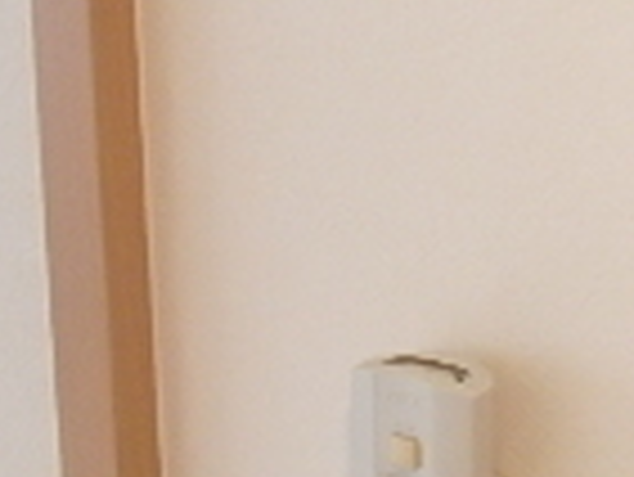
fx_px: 1741
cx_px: 1057
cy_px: 9
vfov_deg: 15.3
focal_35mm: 95
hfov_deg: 17.6
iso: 320
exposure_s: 1/30
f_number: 3.5
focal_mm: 3.7
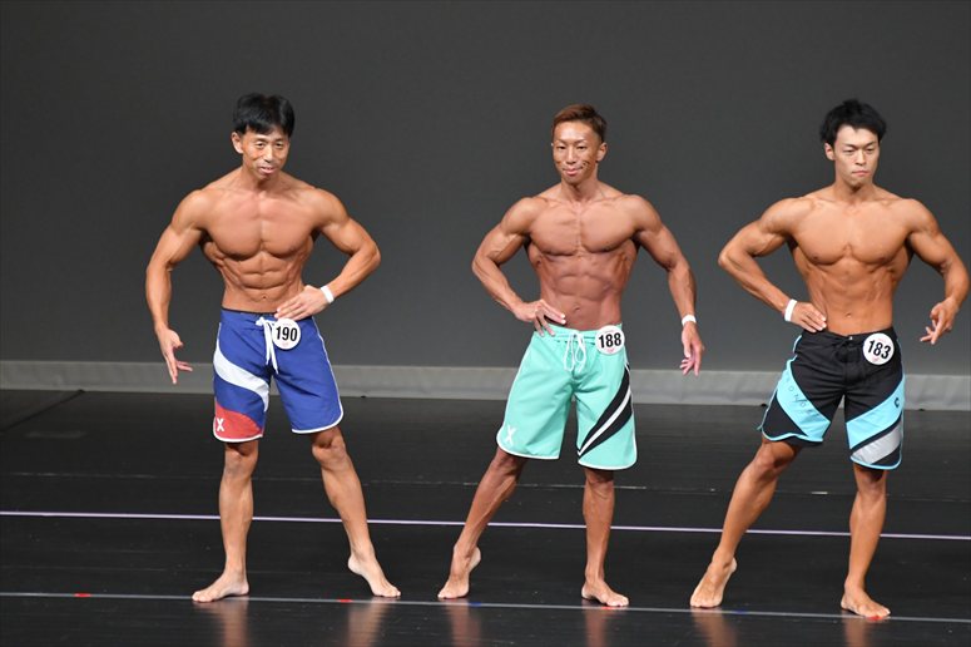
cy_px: 324
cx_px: 486
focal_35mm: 345
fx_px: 9301
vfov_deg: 4.0
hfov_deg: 6.0
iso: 4000
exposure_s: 1/400
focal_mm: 230
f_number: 5.6
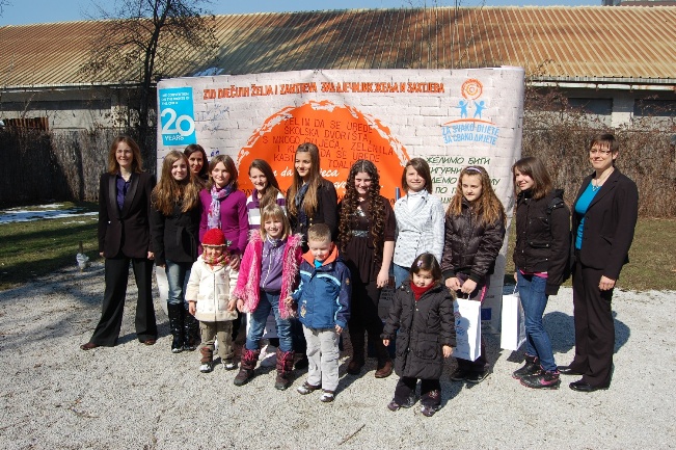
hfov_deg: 67.4
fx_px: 507
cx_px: 338
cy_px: 225
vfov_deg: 47.9
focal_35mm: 27
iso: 200
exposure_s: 1/320
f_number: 9
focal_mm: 18
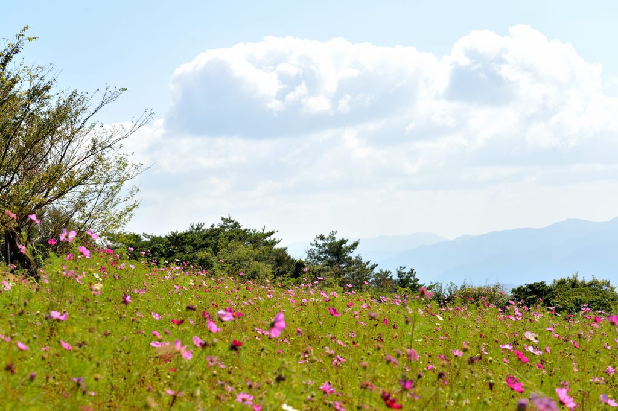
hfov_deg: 23.9
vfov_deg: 16.0
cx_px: 309
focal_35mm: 85
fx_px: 1458
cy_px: 206
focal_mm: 85
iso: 100
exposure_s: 1/320
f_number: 9
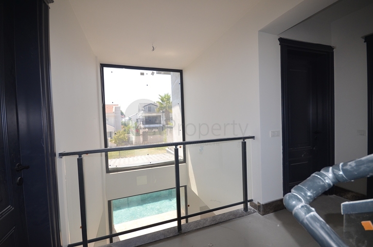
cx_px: 186
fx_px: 155
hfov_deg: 100.5
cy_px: 124
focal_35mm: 15
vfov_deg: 77.1
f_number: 7.1
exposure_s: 1/125
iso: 400
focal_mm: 10
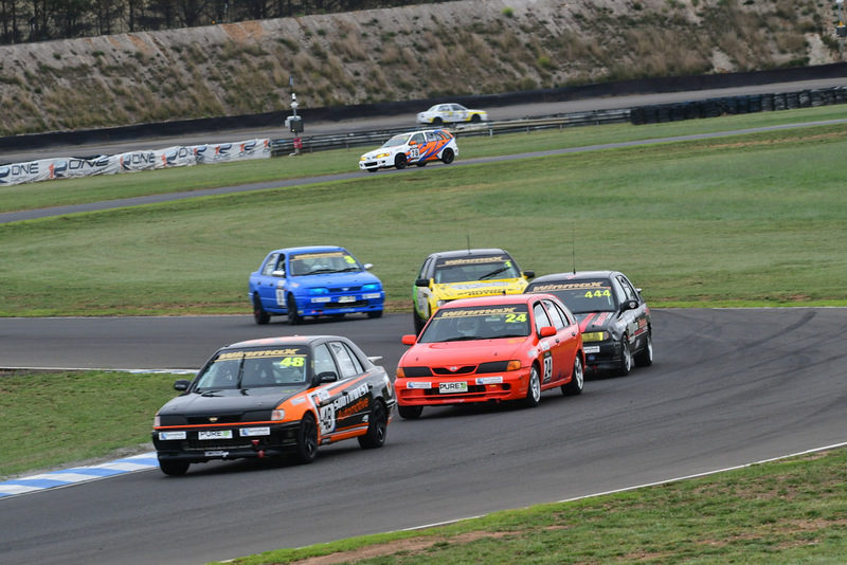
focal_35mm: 300
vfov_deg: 4.6
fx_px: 7060
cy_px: 282
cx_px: 424
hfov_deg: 6.9
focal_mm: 200
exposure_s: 1/250
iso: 320
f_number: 10
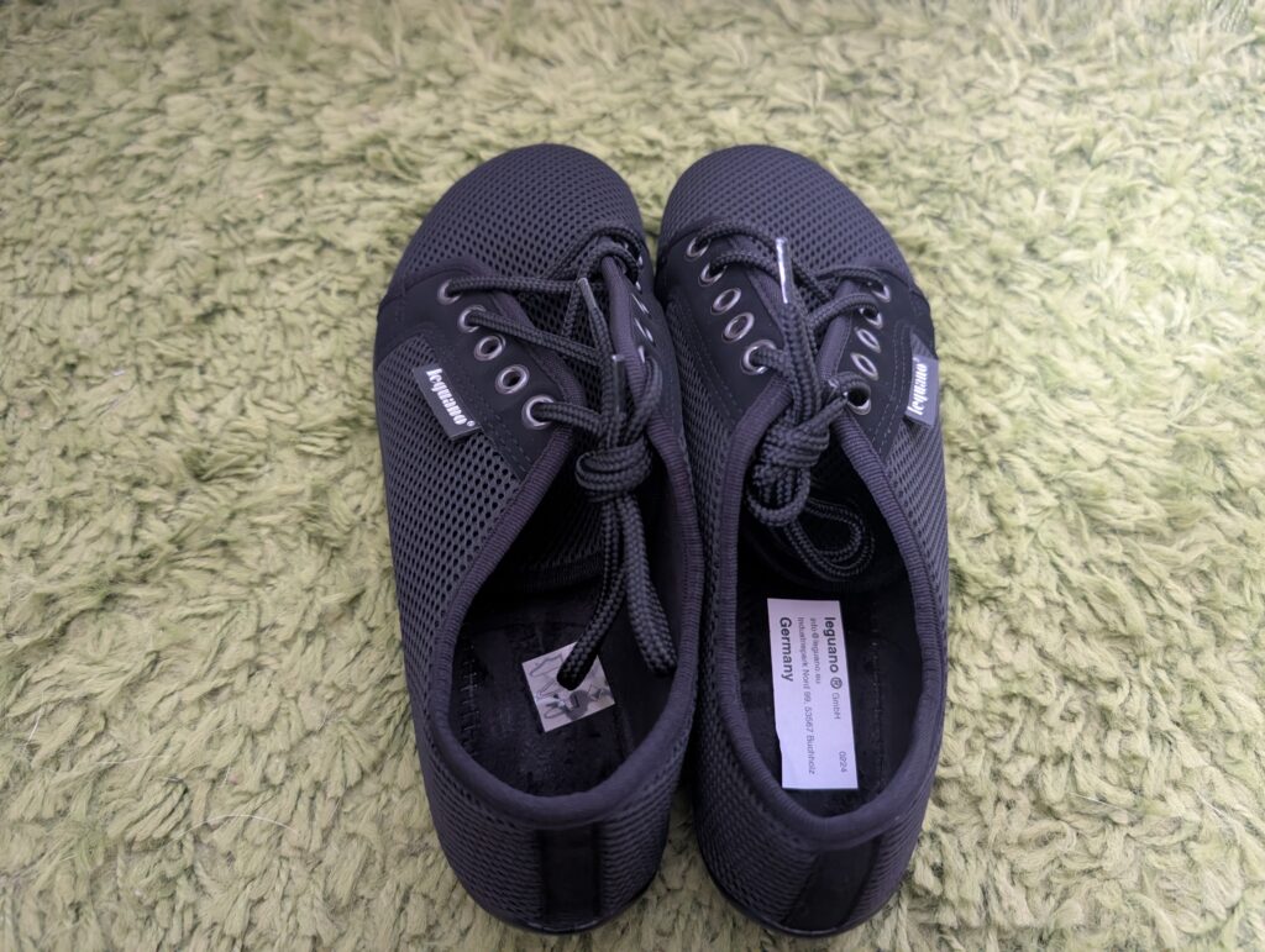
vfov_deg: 56.9
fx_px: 878
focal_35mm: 24
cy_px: 476
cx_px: 632
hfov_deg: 71.5
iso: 1746
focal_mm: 6.9
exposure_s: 1/26.8
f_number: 1.68
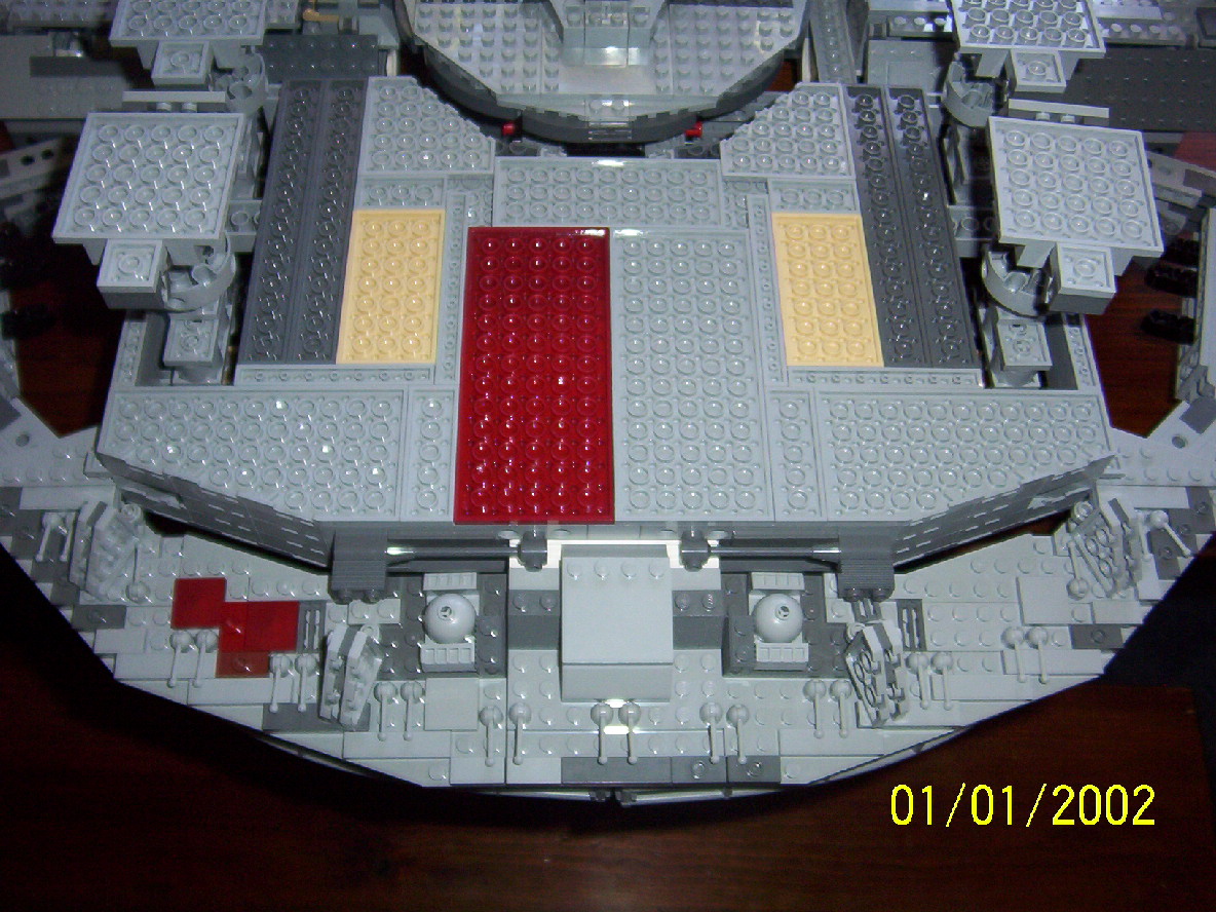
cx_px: 608
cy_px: 456
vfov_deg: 39.7
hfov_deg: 51.4
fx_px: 1265
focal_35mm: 36
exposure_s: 1/30
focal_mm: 5.54
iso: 140
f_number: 2.76
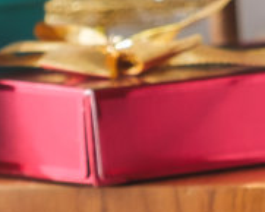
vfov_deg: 3.1
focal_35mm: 497
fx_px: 3900
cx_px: 466
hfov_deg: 3.9
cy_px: -333
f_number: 2.8
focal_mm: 40.1
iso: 160
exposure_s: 1/250
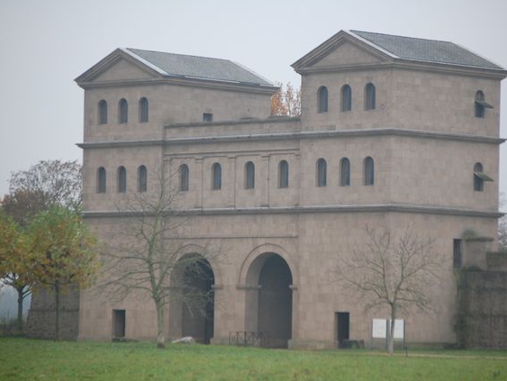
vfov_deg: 8.3
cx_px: 271
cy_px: 190
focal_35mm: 180
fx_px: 2638
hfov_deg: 11.0
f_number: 4.8
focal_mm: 110
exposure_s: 1/125
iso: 500
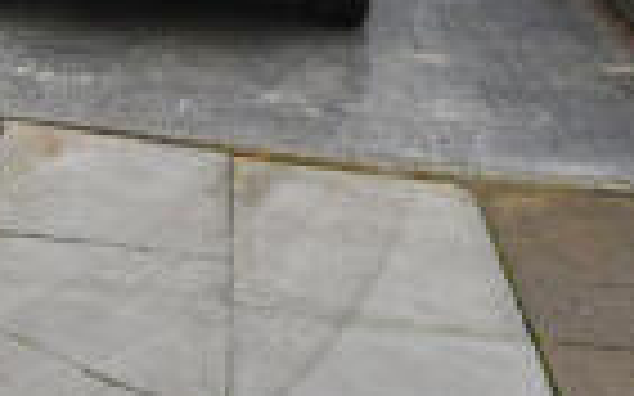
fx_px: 1554
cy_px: -394
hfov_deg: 20.9
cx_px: -200
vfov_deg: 12.7
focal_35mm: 90
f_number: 8
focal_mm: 13
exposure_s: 1/250
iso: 140
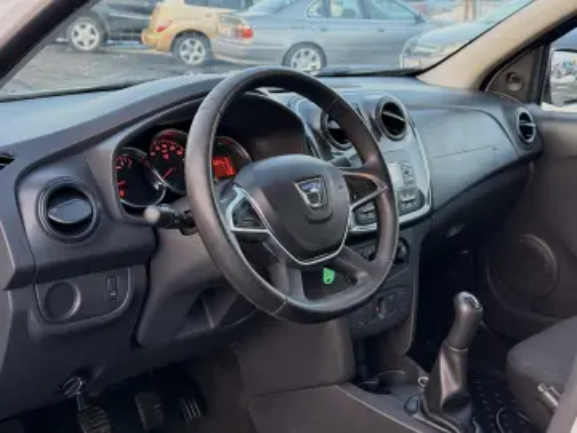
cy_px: 216
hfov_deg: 39.7
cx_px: 288
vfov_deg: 30.3
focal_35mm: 48
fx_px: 800
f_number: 1.78
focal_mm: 6.76
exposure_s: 1/60
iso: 200
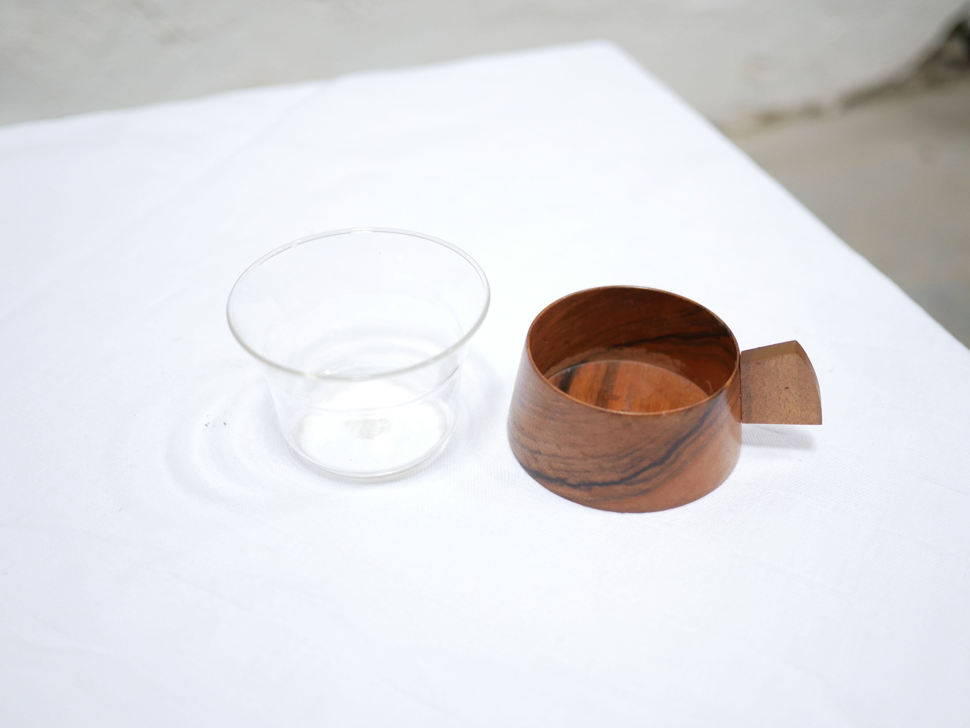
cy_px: 364
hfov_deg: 46.8
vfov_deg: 36.0
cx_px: 485
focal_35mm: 40
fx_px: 1121
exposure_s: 1/60
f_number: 1.7
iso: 640
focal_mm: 20
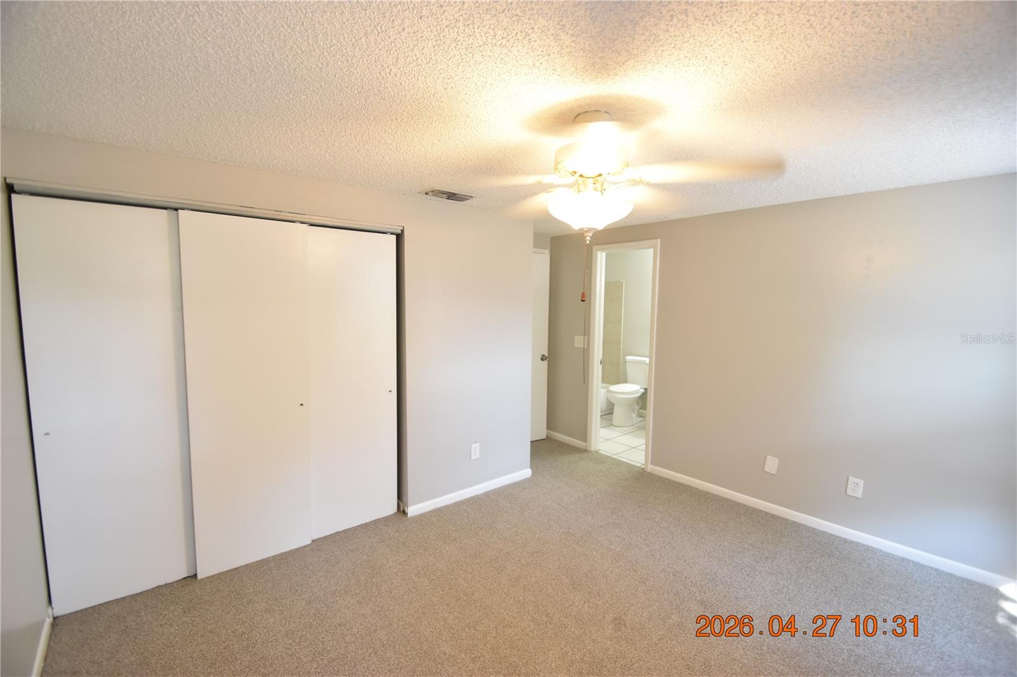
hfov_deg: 100.4
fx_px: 424
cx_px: 508
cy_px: 338
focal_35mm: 15
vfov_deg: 77.3
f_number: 3.5
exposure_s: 1/30
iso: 800
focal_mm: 10
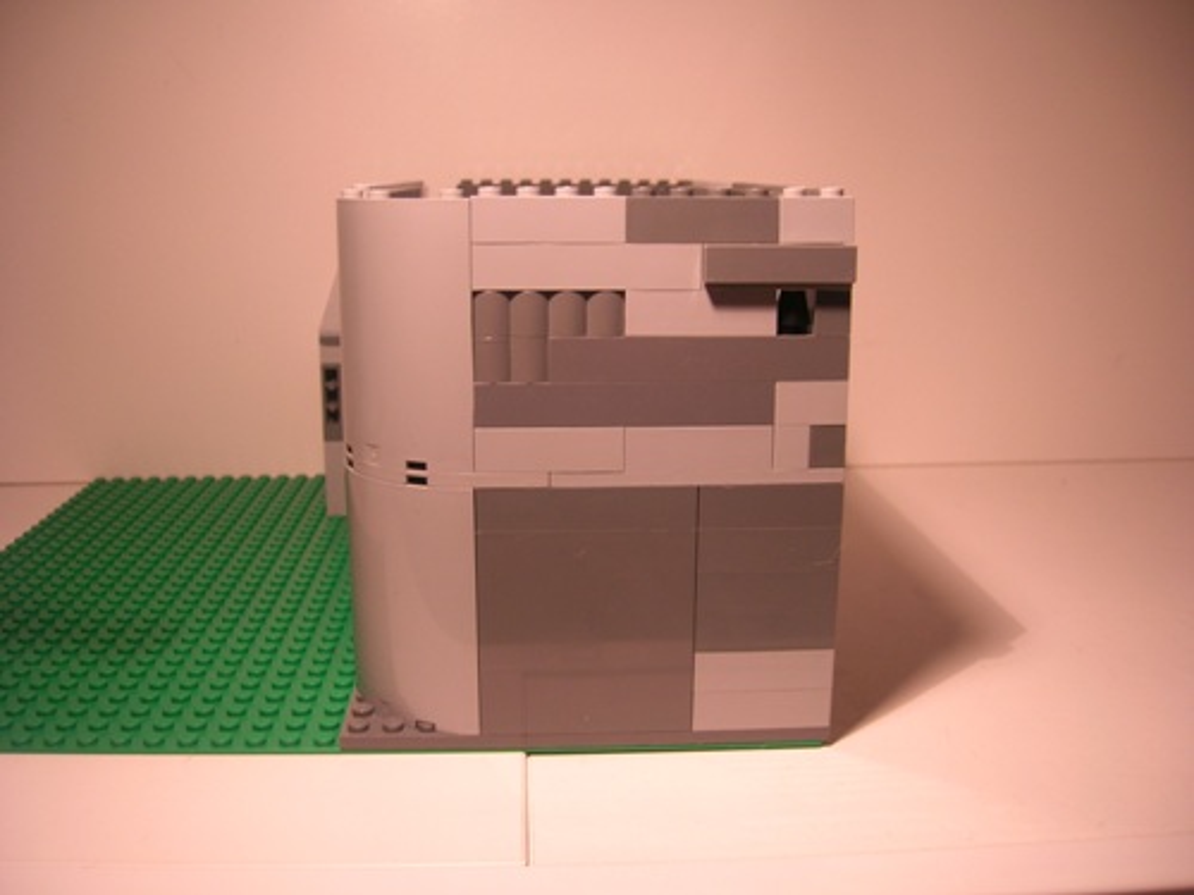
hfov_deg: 54.0
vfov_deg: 41.8
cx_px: 597
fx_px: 1173
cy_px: 448
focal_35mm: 34
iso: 50
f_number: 2.9
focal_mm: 5.7
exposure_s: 1/20.3
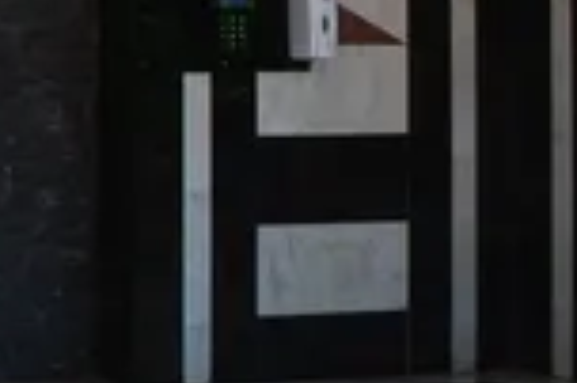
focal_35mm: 151
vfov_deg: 8.9
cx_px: -676
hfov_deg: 11.8
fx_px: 2418
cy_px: -129
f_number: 10
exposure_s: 1/200
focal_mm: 18
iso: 400
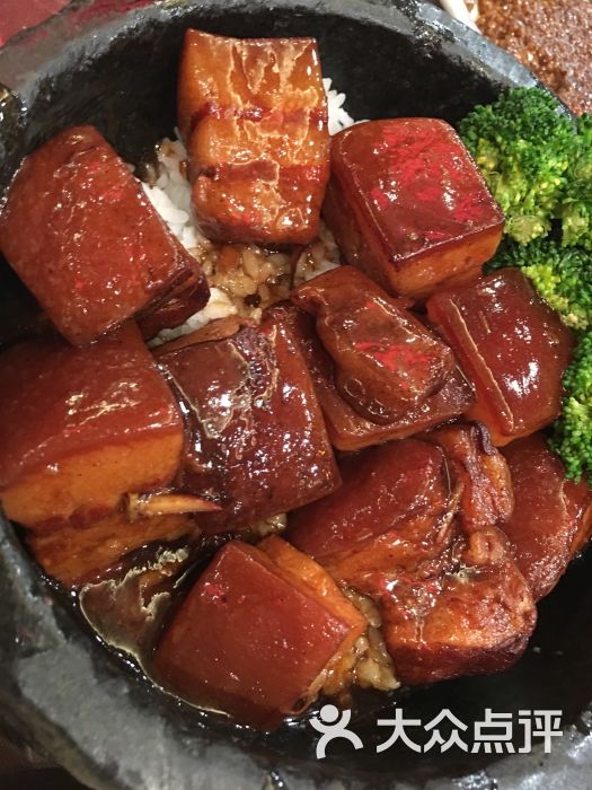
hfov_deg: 48.2
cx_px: 296
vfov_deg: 61.7
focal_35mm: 29
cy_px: 395
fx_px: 661
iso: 100
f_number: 2.2
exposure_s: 1/4
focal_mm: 4.15
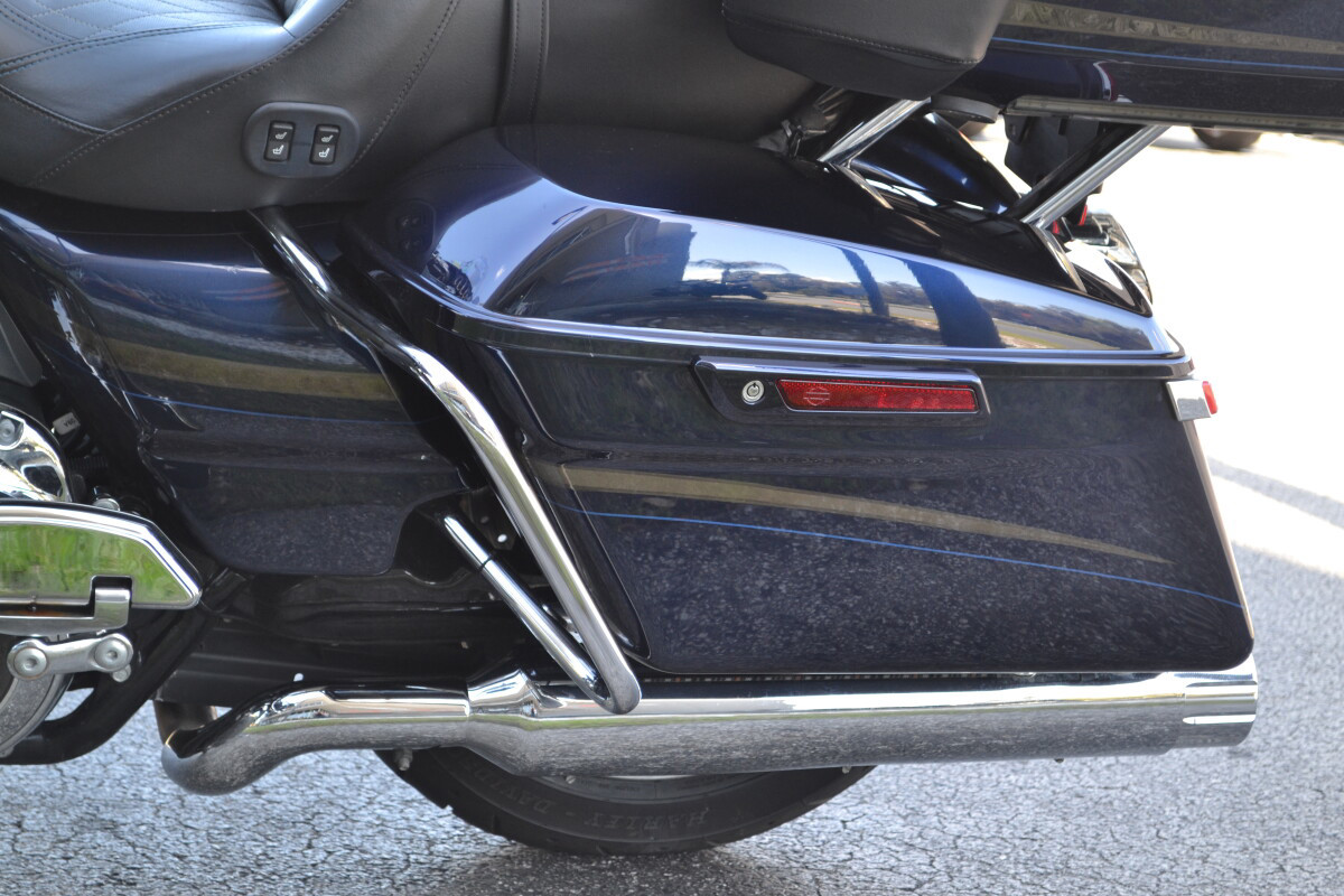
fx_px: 2800
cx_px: 672
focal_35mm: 75
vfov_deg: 18.2
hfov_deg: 27.0
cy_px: 448
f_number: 5.6
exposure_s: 1/100
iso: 400
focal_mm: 50
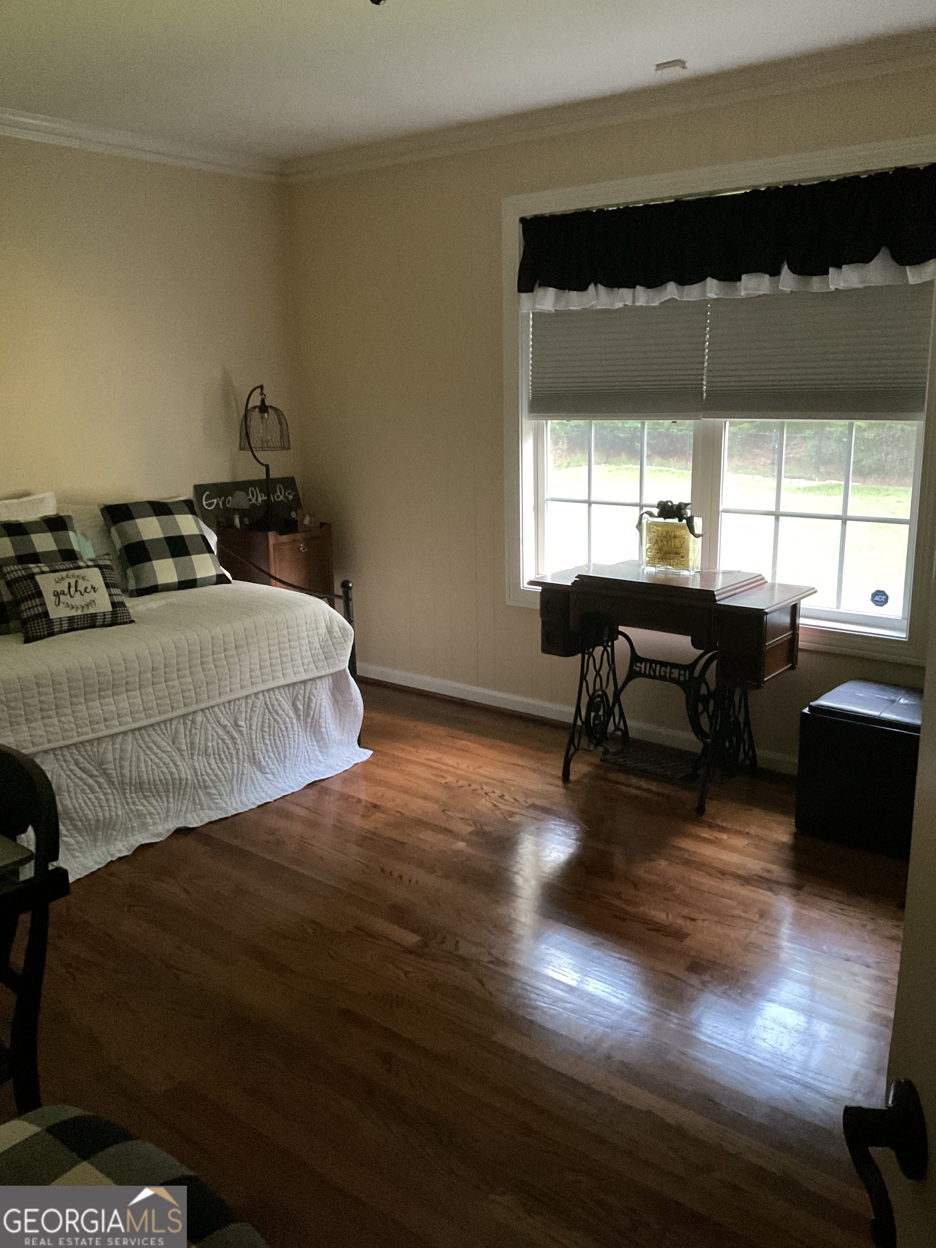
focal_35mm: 29
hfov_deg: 48.2
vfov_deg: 61.7
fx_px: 1046
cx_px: 468
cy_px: 624
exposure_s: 1/30
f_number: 1.8
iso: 500
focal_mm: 3
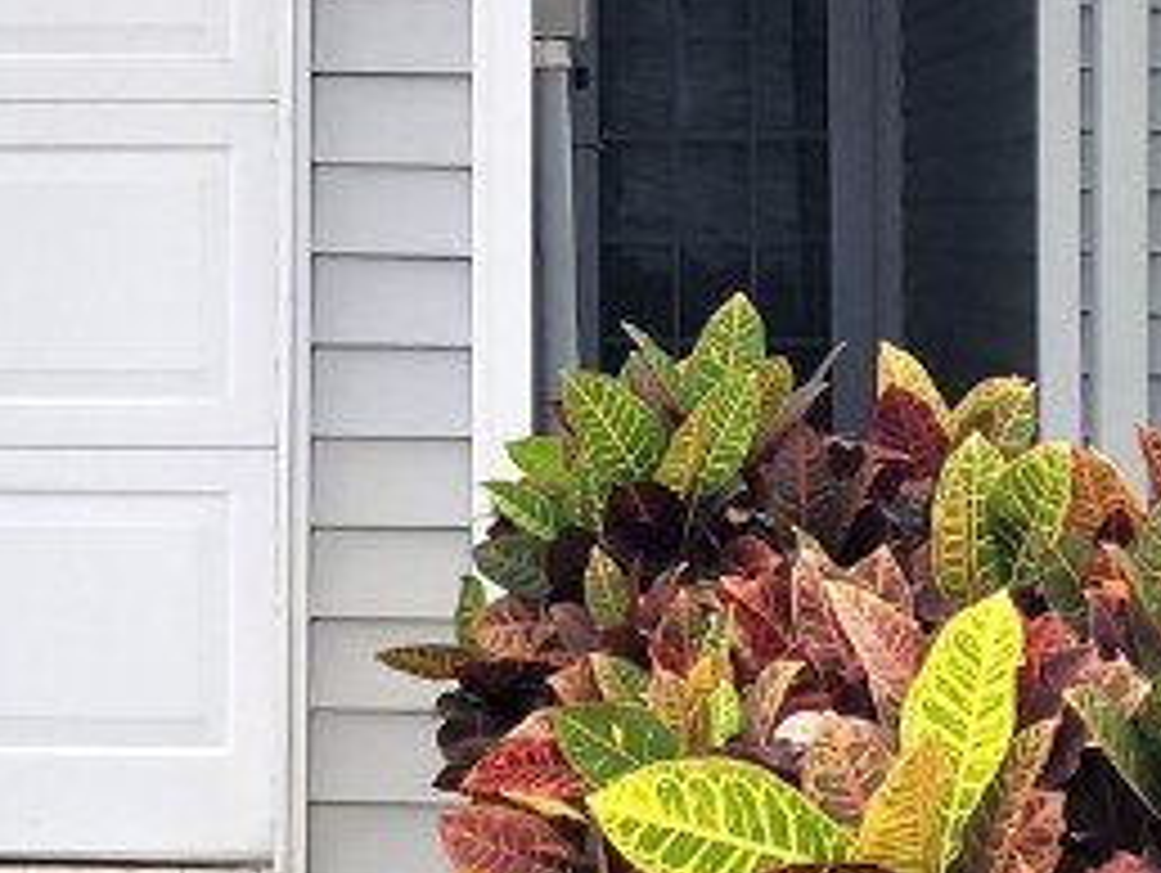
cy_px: -22
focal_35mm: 103
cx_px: 306
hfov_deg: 18.9
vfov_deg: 14.1
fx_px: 3458
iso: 40
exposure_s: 1/934
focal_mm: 5.4
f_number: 1.8
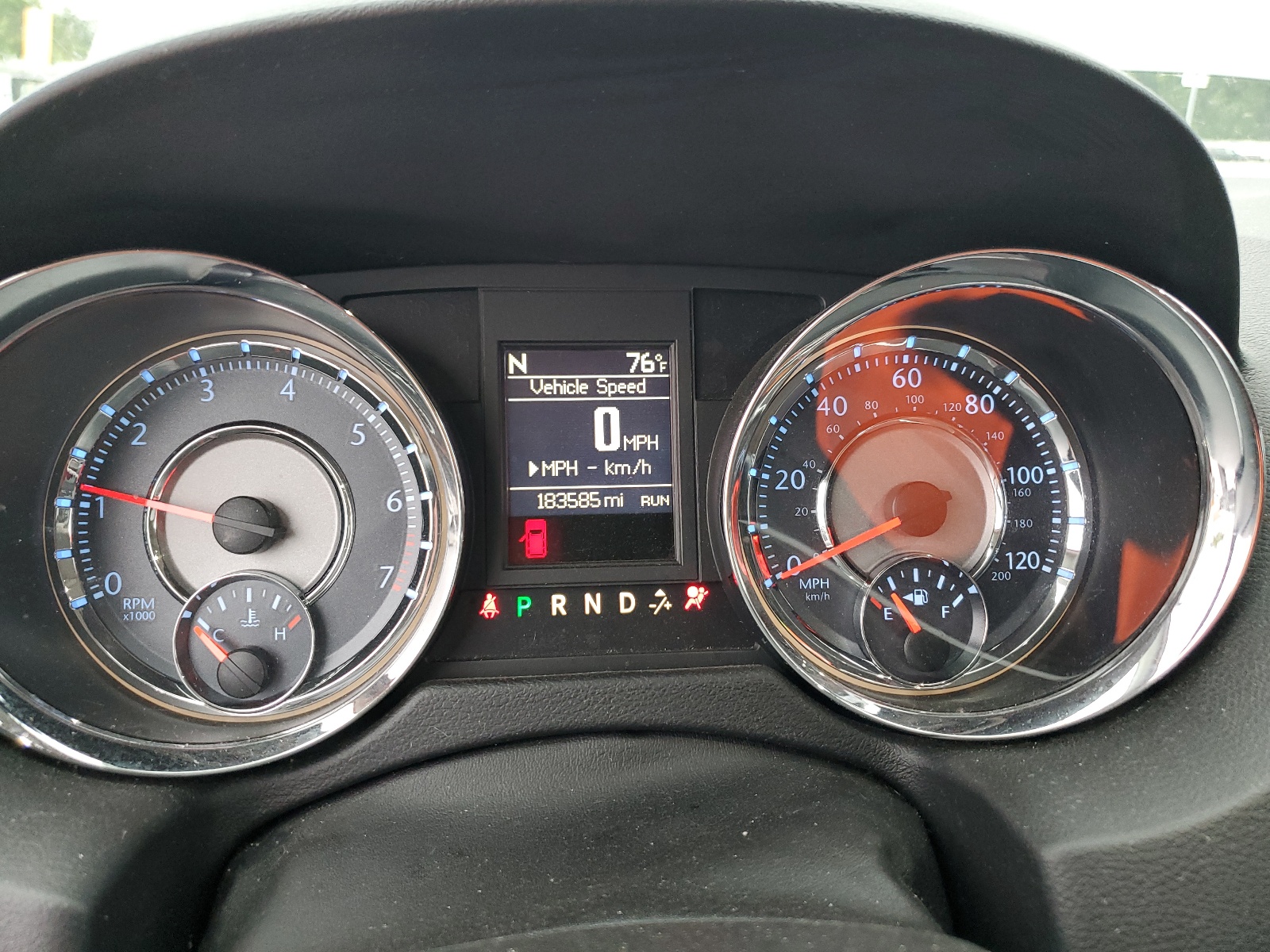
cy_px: 476
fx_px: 954
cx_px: 635
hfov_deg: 67.3
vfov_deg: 53.1
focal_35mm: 26
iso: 105
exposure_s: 1/60.2
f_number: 1.5
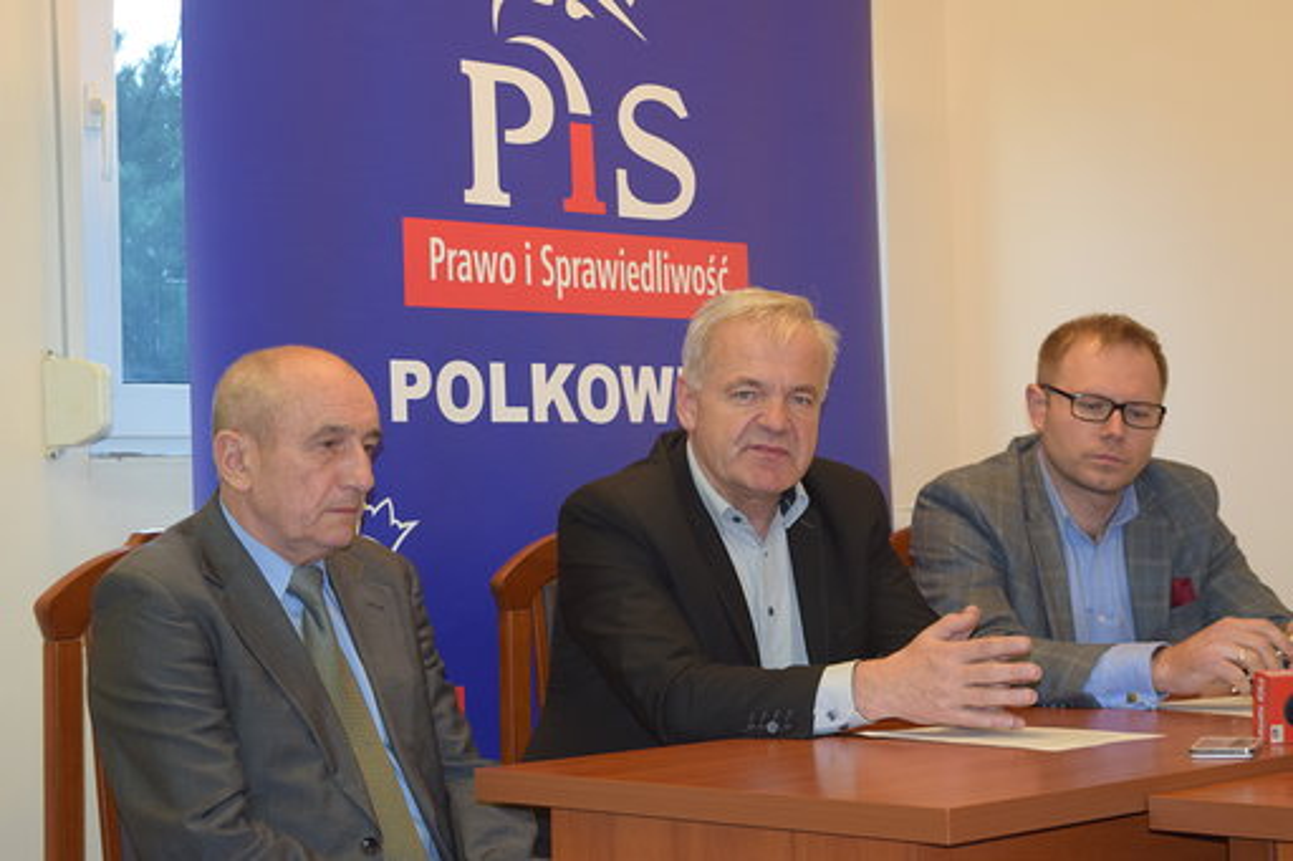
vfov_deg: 18.9
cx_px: 646
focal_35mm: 72
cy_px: 430
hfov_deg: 28.1
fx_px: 2585
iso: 1400
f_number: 5.3
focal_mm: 48
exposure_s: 1/60
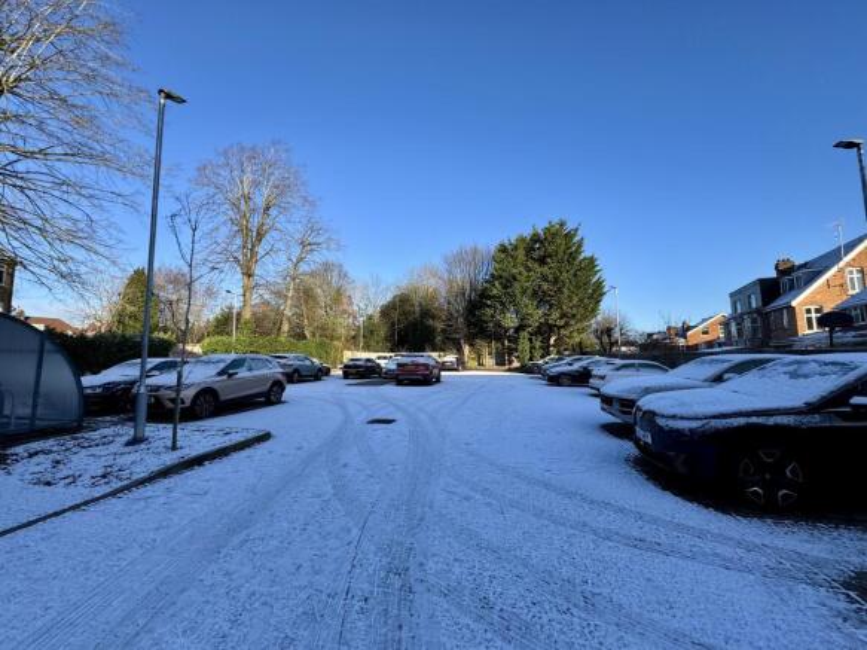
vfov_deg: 85.7
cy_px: 325
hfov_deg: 102.1
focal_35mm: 14
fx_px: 351
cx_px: 434
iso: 40
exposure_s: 1/849
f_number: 2.2
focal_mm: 2.22
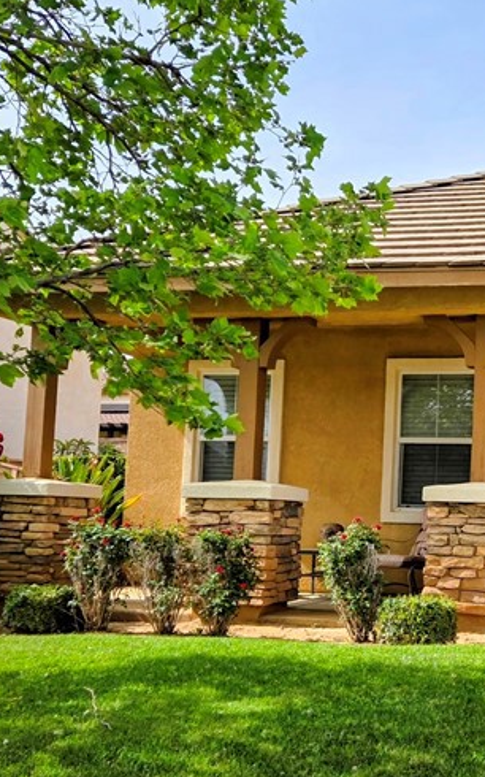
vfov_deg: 39.5
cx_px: 458
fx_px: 1079
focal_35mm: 51
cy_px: 428
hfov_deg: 24.4
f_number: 1.8
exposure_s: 1/3788
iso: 80
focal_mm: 5.4
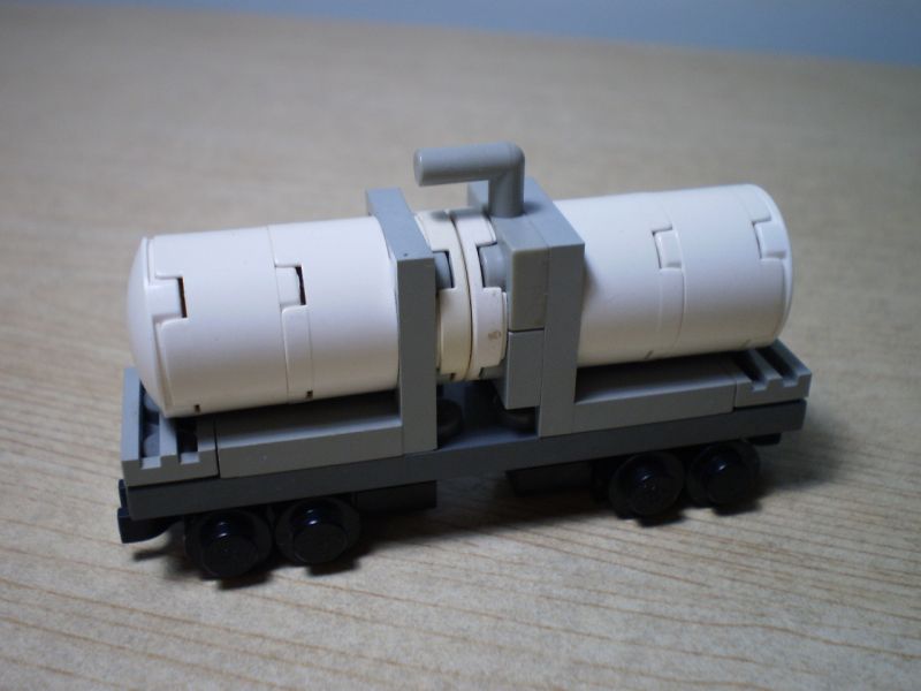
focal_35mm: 42
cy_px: 346
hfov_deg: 44.8
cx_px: 460
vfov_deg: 34.3
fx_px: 1117
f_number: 3.5
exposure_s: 1/30
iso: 125
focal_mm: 7.4
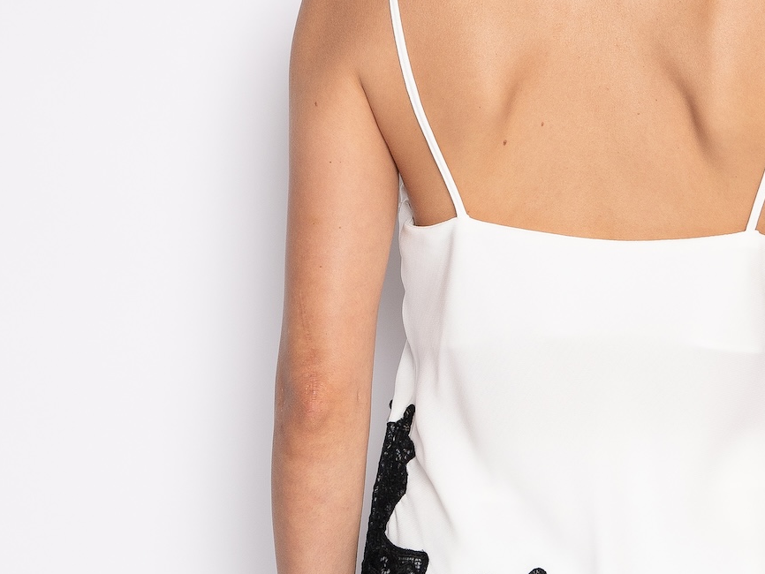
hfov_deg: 17.0
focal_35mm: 115
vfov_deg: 12.9
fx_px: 2542
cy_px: 302
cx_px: 622
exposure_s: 1/160
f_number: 5.6
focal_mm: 46
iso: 200
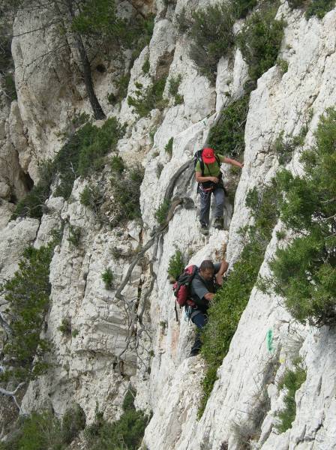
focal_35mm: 71
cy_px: 225
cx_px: 168
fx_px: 922
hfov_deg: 20.7
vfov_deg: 27.4
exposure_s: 1/404
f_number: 4.6
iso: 50
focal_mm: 11.7
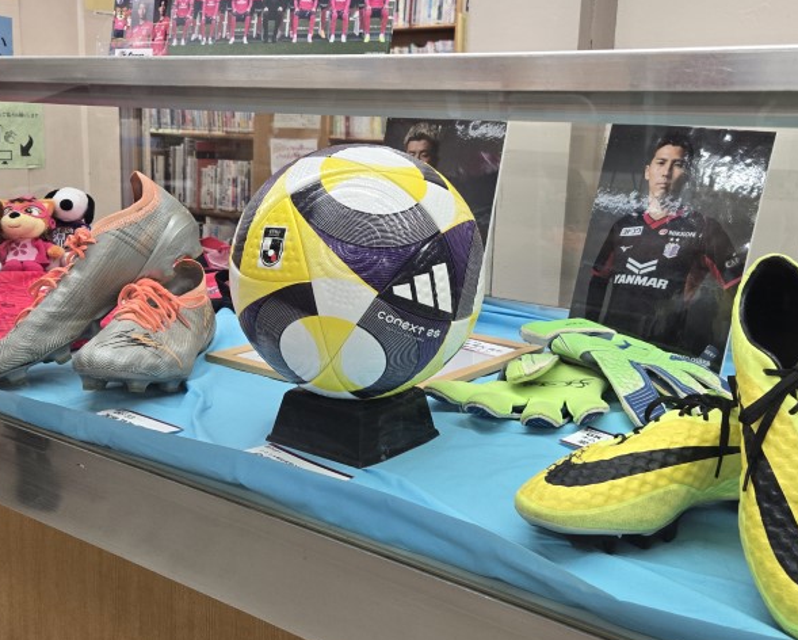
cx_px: 435
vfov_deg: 38.3
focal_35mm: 39
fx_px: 922
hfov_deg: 46.8
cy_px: 311
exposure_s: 1/120
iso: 160
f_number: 1.8
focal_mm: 5.4
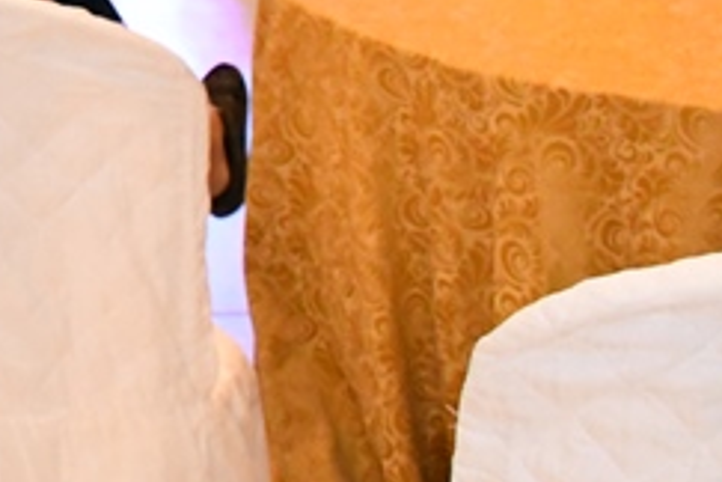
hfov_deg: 15.5
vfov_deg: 11.1
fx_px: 2286
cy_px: -421
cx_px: -567
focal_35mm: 114
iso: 8000
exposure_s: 1/80
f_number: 6.3
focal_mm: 18
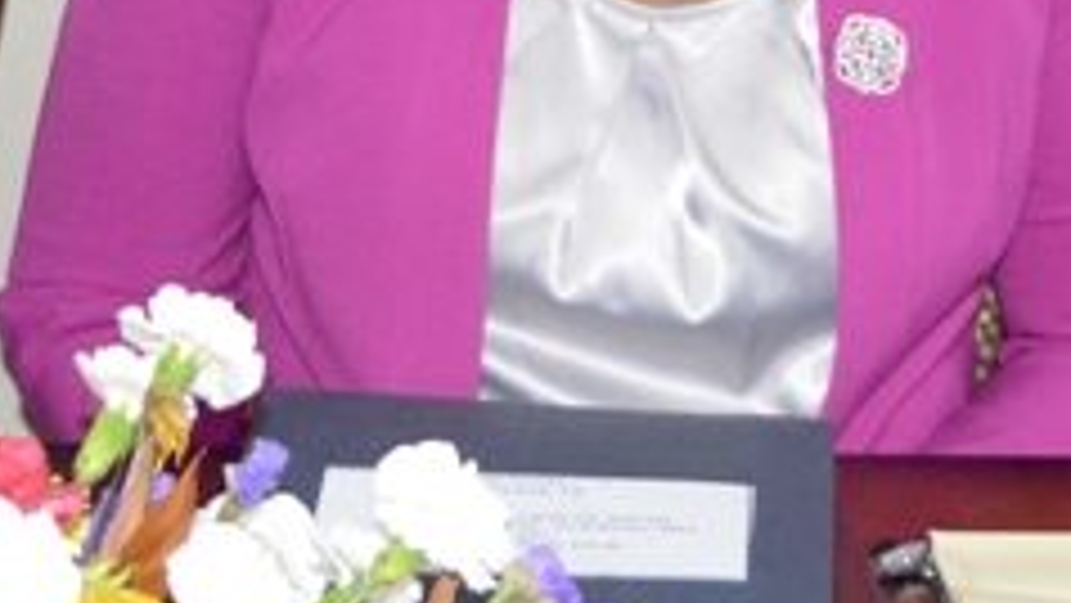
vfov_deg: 6.7
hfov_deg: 12.2
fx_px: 4999
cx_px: 756
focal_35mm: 176
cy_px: -551
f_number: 5.6
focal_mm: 26
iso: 1600
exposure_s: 1/50
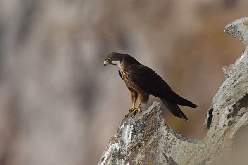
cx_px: 124
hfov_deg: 2.9
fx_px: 4822
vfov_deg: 2.0
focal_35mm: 700
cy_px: 82
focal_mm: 700
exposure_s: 1/2500
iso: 640
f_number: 6.3
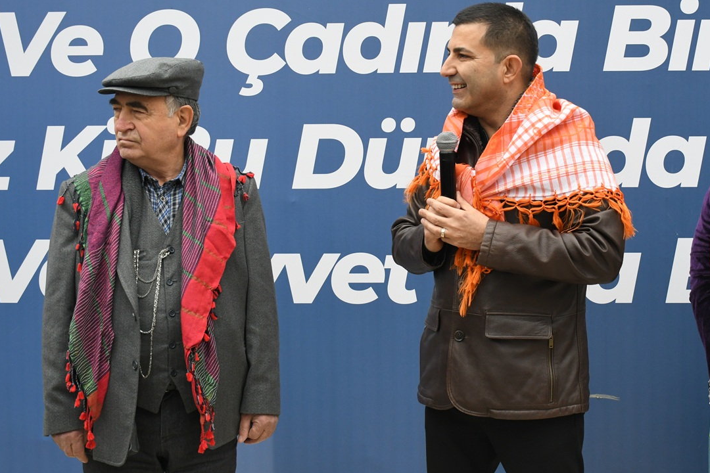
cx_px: 454
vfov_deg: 20.3
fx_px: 1321
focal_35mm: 67
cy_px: 178
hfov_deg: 29.9
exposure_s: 1/800
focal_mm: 35
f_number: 6.3
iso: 1250
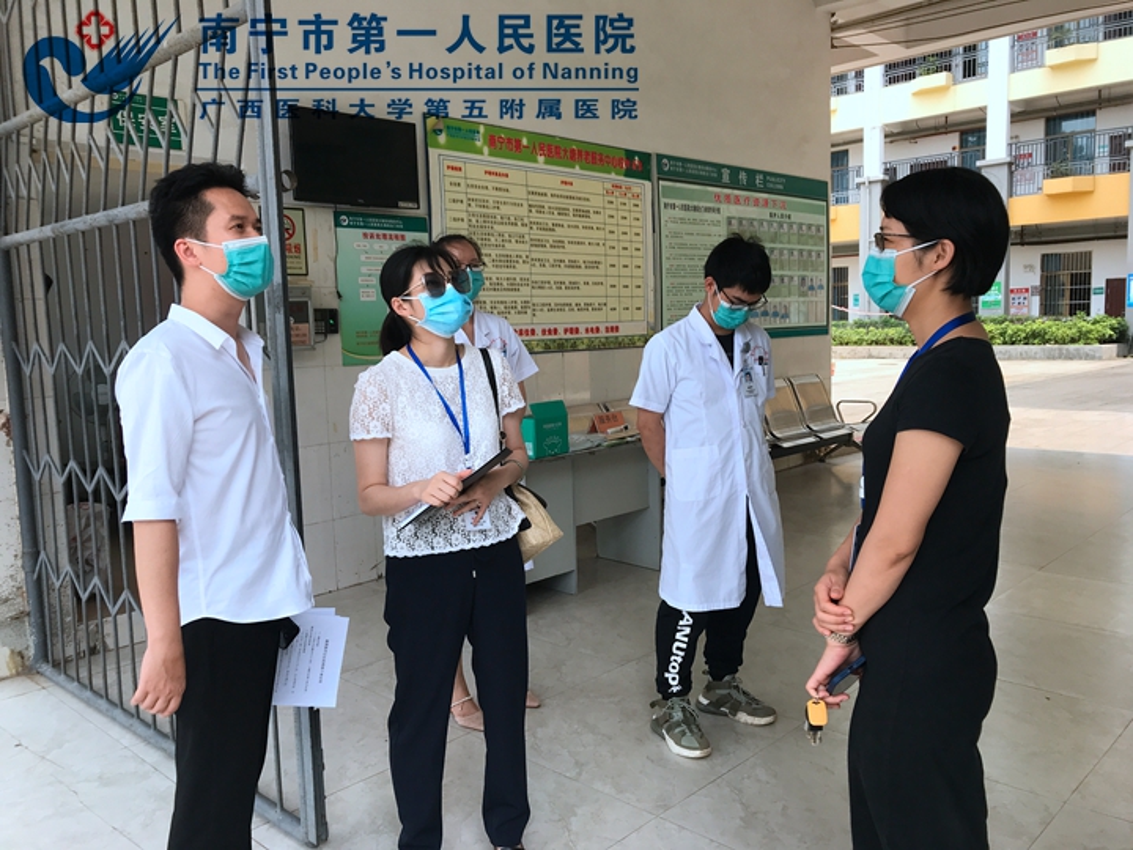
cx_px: 566
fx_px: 916
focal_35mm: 28
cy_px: 425
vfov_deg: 49.7
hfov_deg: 63.4
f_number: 1.8
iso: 20
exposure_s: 1/626
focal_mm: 3.99
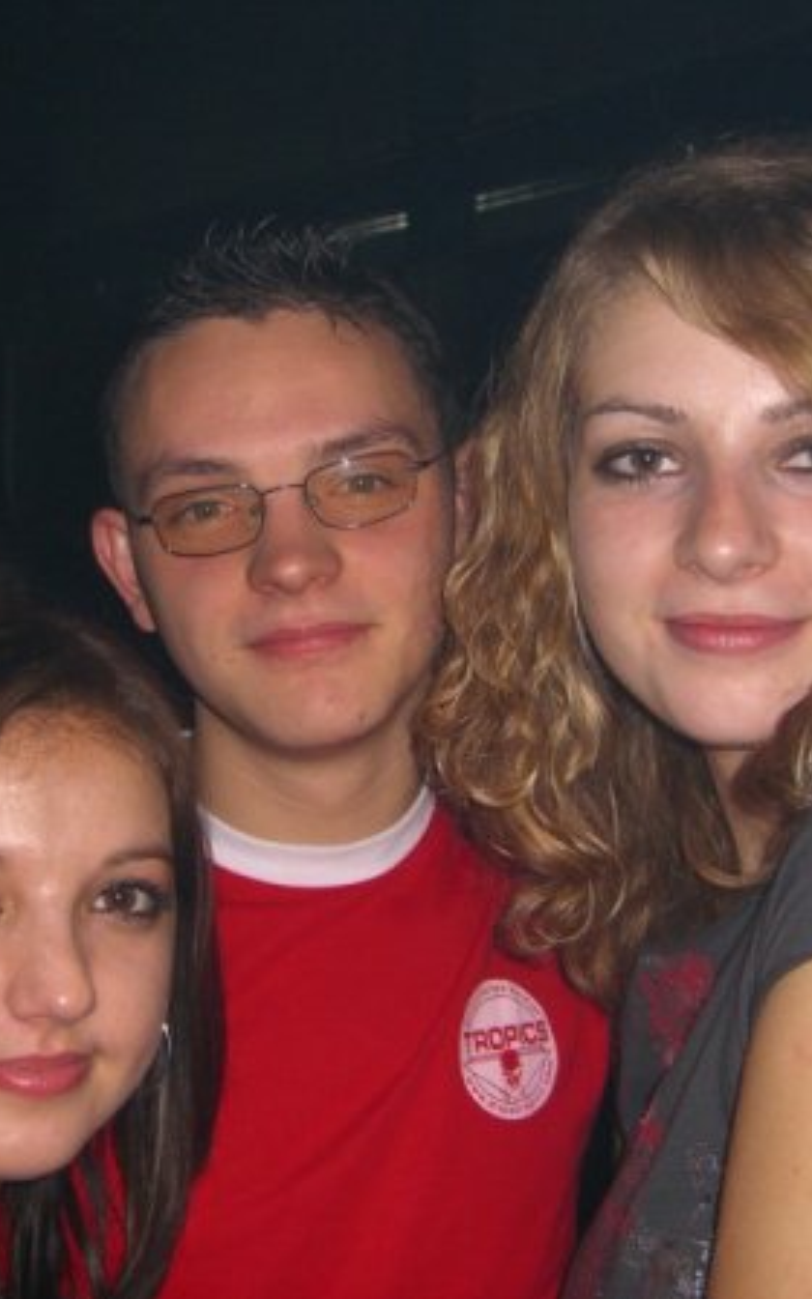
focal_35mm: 54
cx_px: 360
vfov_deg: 37.5
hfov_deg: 24.0
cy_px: 650
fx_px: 1912
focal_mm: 7.9
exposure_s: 1/60
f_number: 2.8
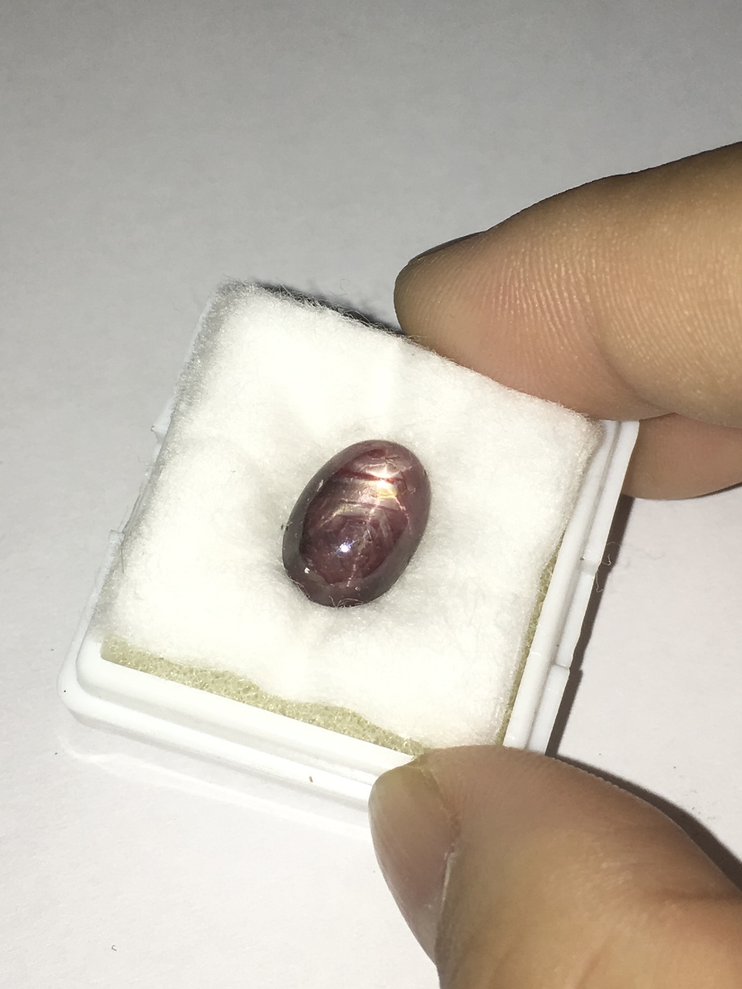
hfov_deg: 48.2
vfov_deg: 61.7
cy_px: 494
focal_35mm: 29
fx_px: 829
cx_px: 371
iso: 25
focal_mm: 4.15
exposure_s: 1/305
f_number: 2.2
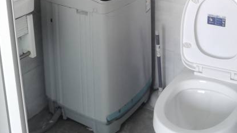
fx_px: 314
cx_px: 146
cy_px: -57
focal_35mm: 50
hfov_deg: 41.1
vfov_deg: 20.9
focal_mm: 4.4
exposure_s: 1/50
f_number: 1.8
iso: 160
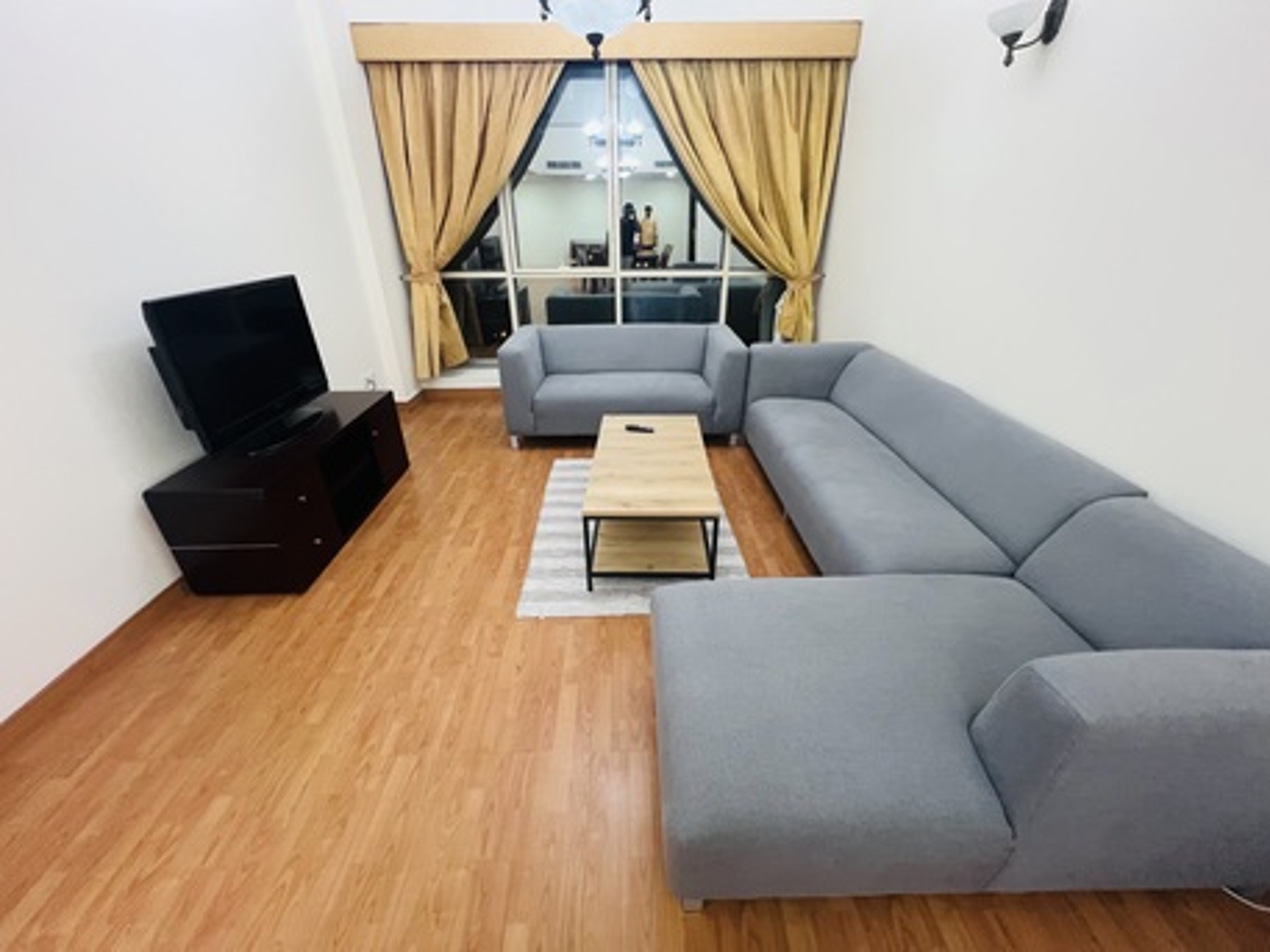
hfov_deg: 106.2
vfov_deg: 89.9
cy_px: 476
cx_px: 635
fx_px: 477
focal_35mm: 13
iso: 400
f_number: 1.8
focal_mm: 1.57
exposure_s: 1/50
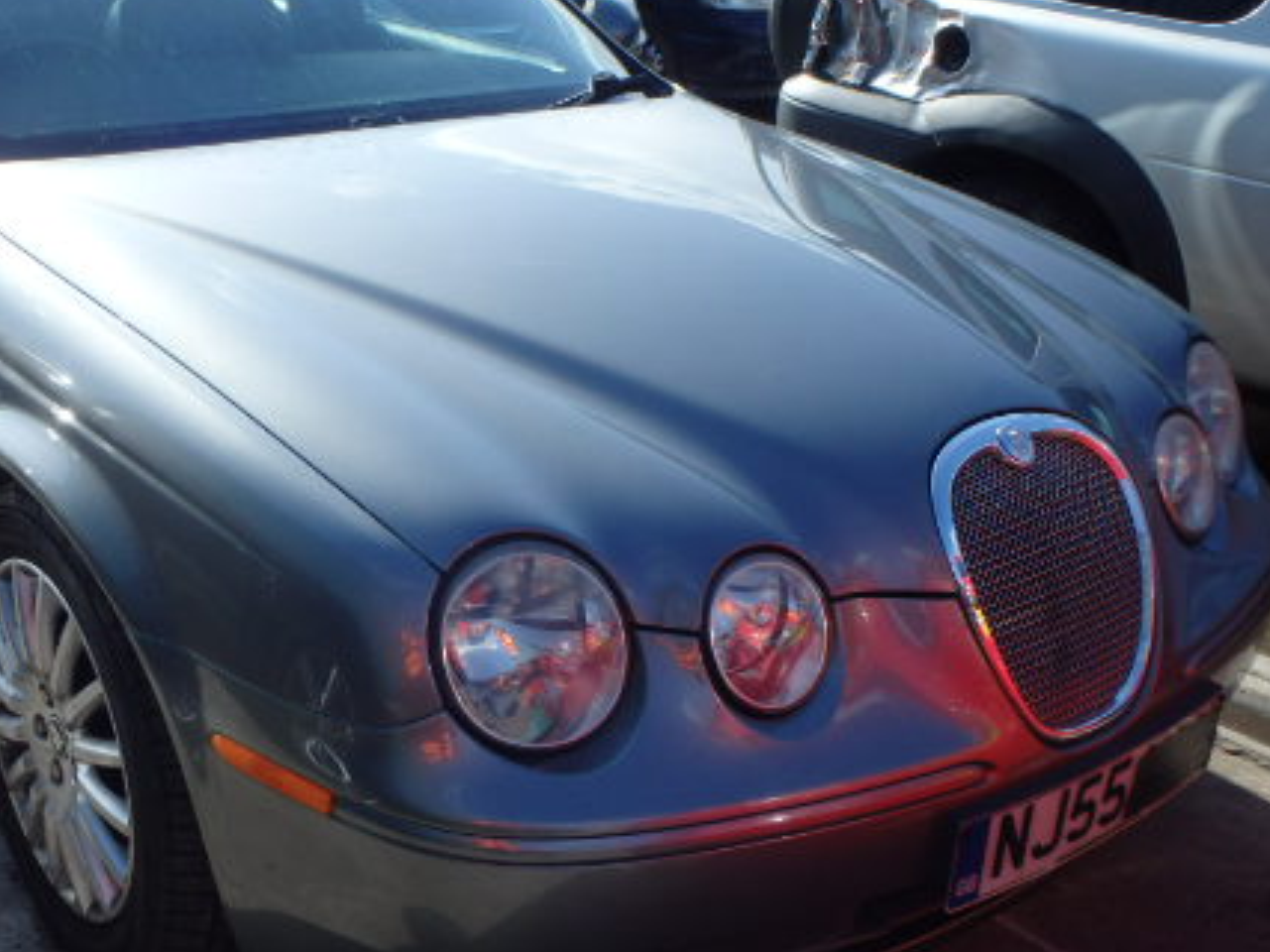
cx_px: 378
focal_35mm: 42
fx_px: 1540
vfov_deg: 34.3
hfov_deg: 43.9
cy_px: 408
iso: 125
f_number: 3.9
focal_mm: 5
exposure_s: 1/500
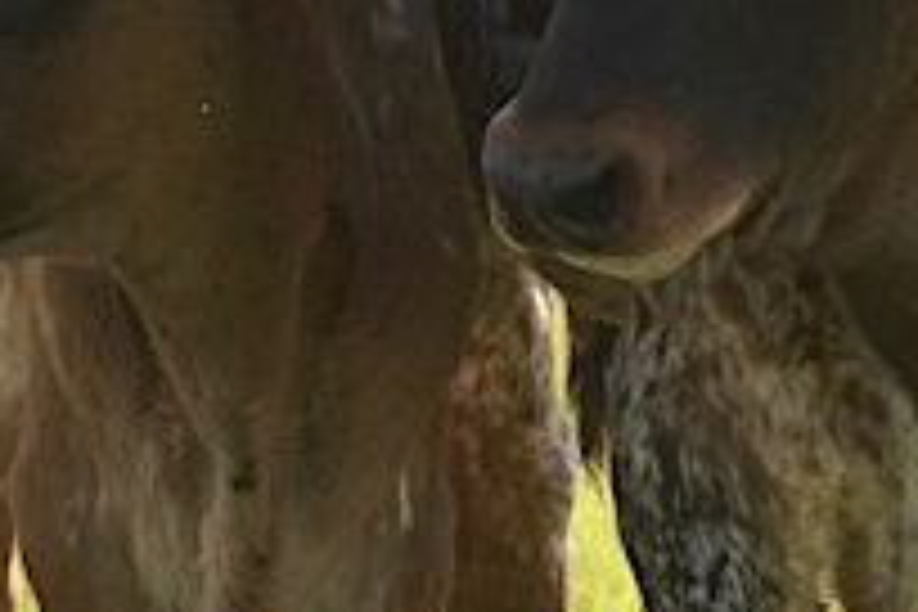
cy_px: 290
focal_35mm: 452
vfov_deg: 3.0
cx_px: 441
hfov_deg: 4.6
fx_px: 11525
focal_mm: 88
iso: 2000
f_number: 5.6
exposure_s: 1/6400
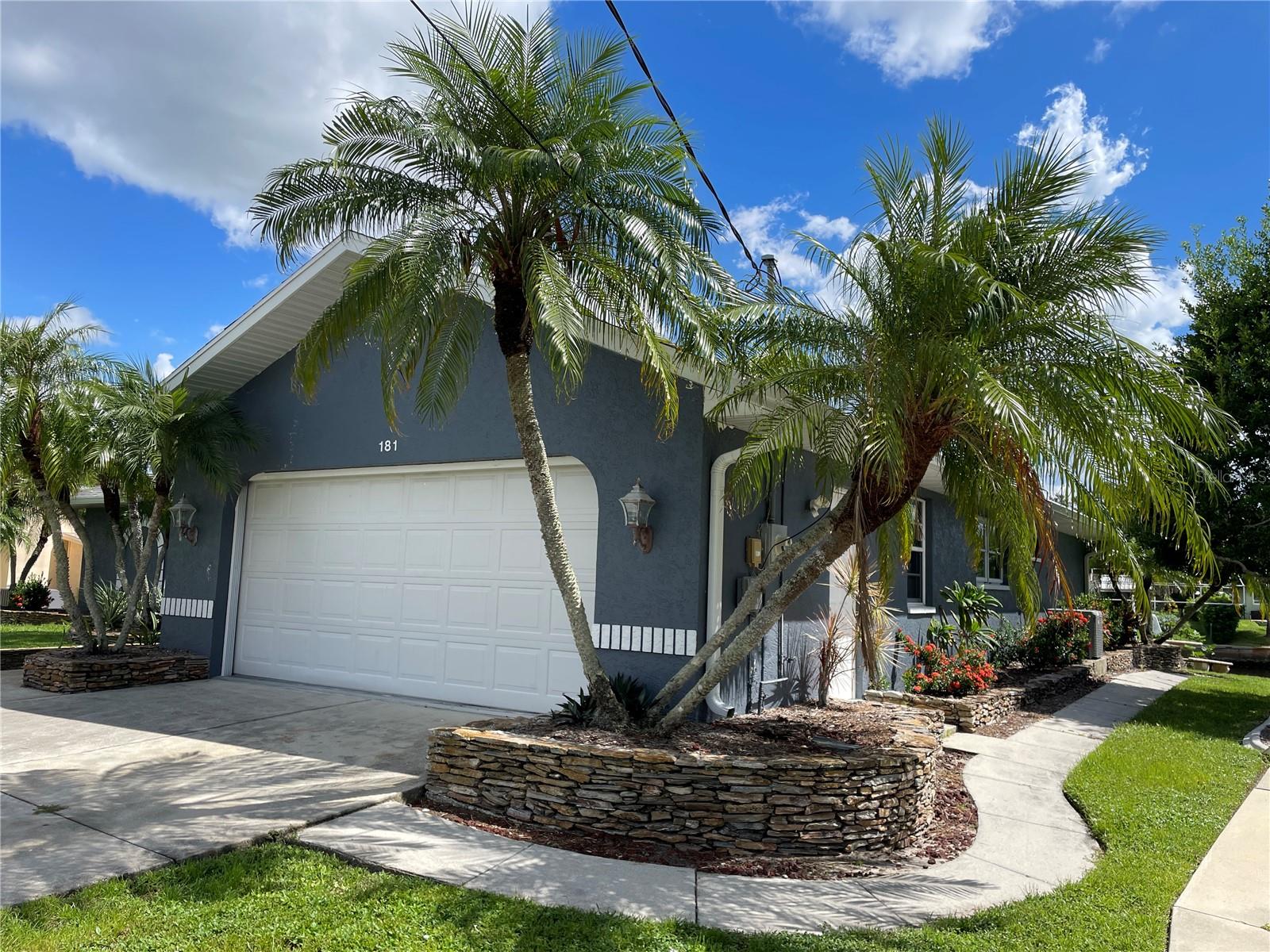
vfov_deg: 53.1
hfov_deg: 67.3
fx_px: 954
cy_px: 476
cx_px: 635
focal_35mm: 26
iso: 32
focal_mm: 4.2
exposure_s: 1/2681
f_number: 1.6
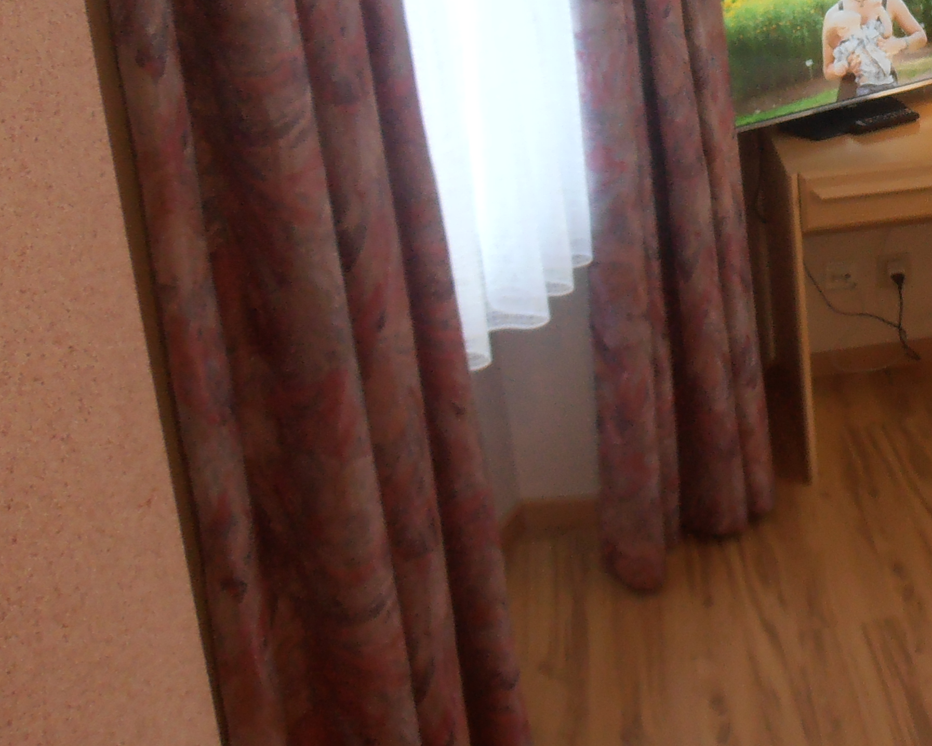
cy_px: 77
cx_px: 916
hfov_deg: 31.3
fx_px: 1545
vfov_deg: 26.3
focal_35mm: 56
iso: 125
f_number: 3
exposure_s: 1/15
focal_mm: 4.2
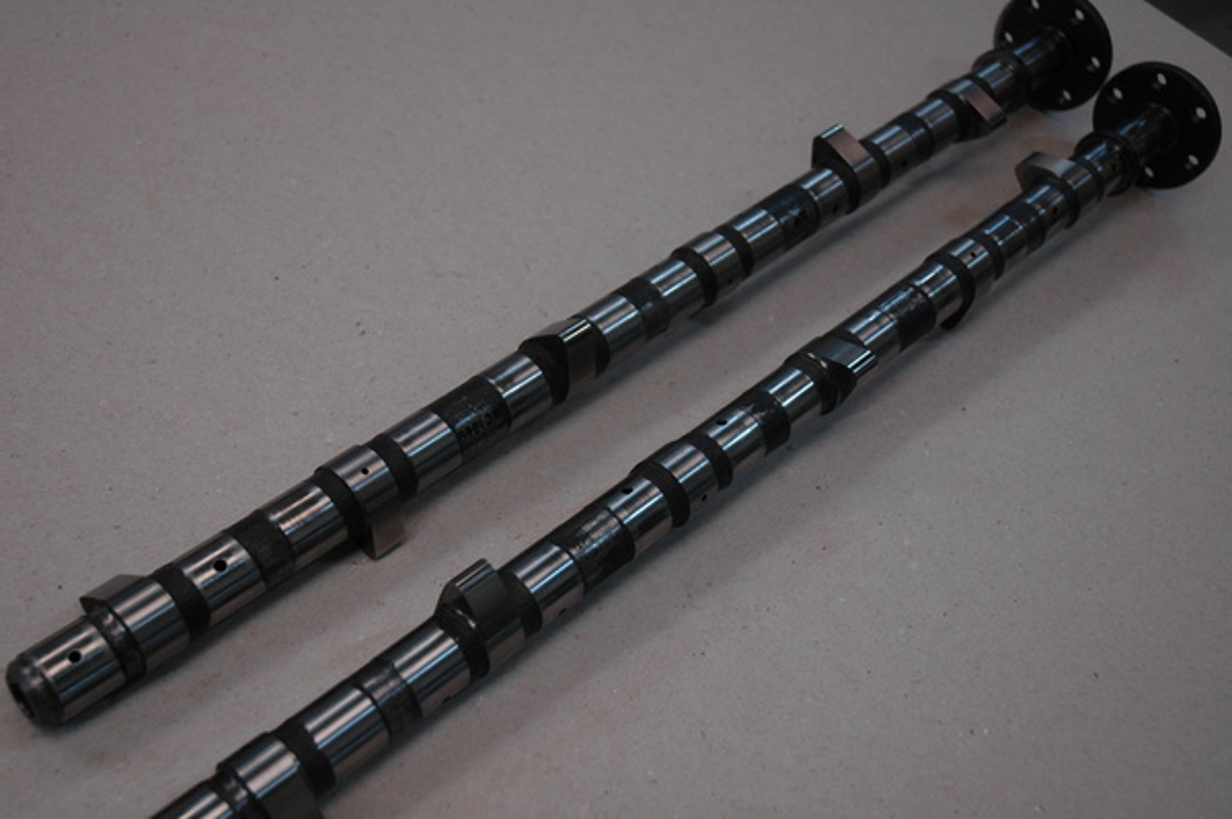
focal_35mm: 46
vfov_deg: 28.9
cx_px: 616
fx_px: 1590
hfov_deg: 42.4
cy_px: 410
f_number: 4.5
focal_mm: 31
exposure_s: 1/80
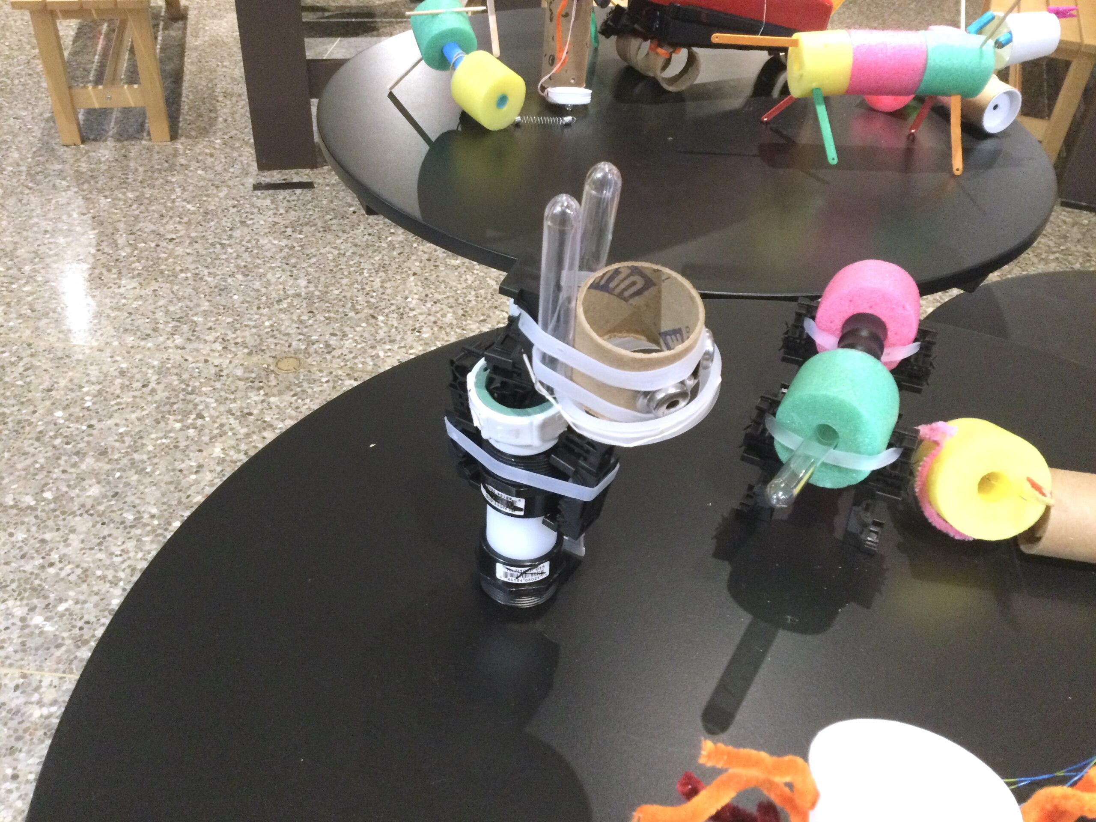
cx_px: 548
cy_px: 411
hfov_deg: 58.4
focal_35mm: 31
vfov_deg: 45.4
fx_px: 982
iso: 200
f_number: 2.4
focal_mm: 3.3
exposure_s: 1/20
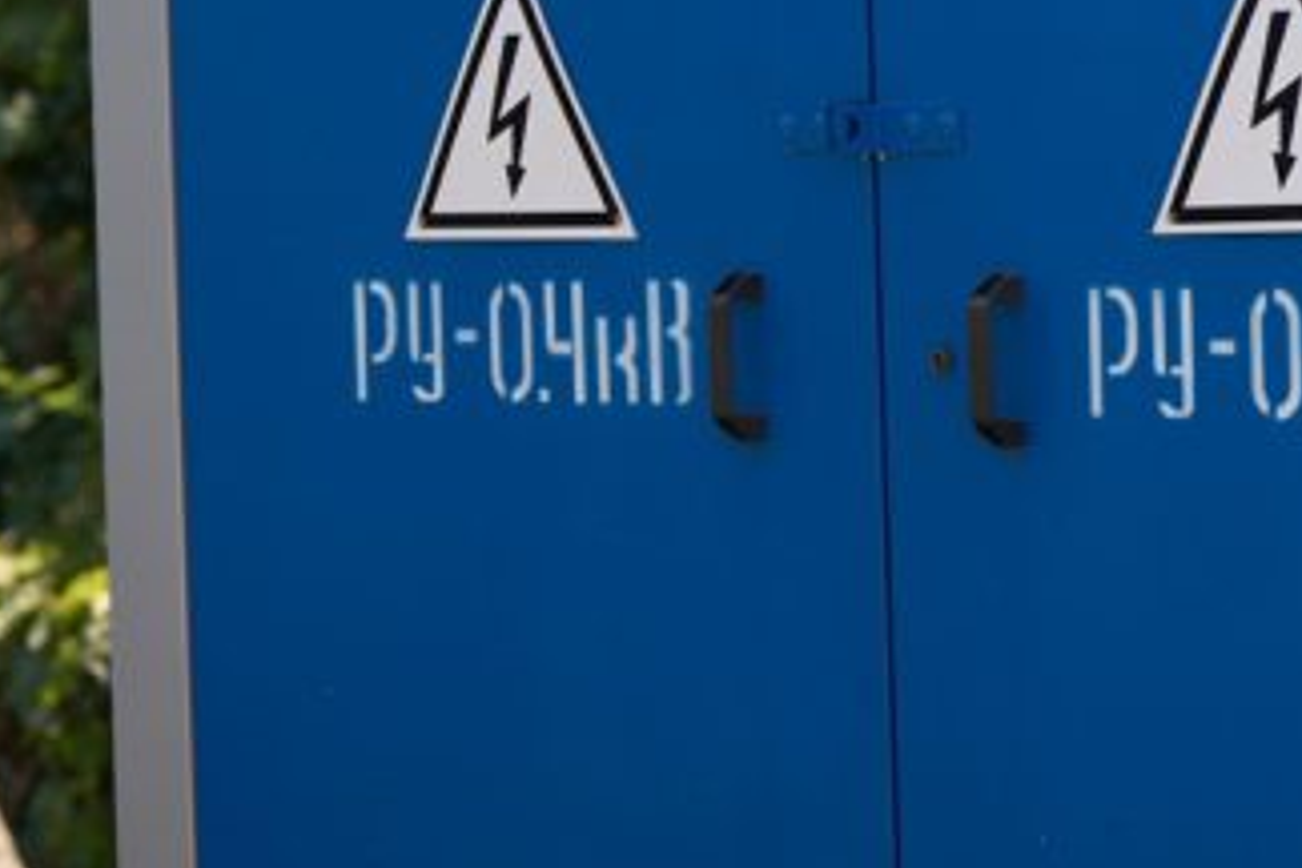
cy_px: -60
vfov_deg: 5.6
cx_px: 840
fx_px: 8824
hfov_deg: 8.4
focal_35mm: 244
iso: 100
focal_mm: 113
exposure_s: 1/640
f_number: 3.2
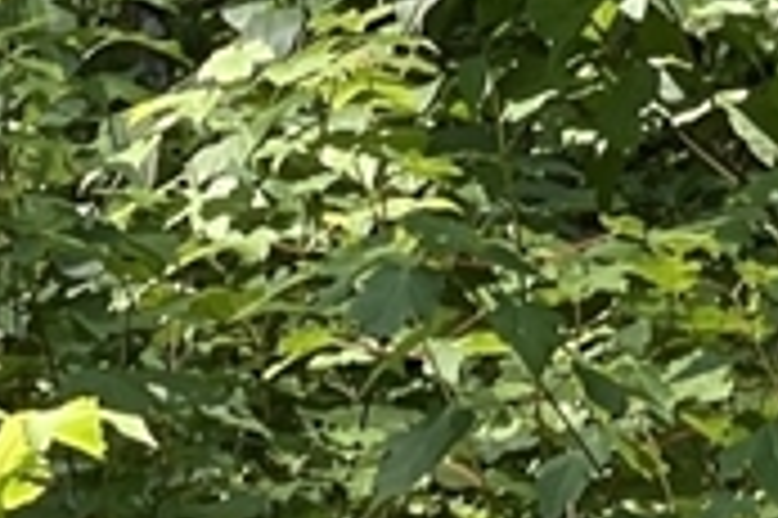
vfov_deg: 3.4
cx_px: -1214
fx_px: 8507
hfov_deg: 5.1
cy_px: 1099
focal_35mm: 394
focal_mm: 7.5
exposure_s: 1/331
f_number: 2.2
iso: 20
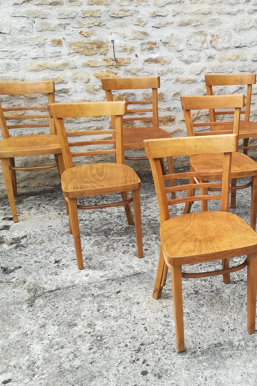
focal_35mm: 40
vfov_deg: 48.5
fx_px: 428
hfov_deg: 31.4
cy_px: 200
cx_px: 245
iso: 50
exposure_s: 1/142
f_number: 2.2
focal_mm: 3.83
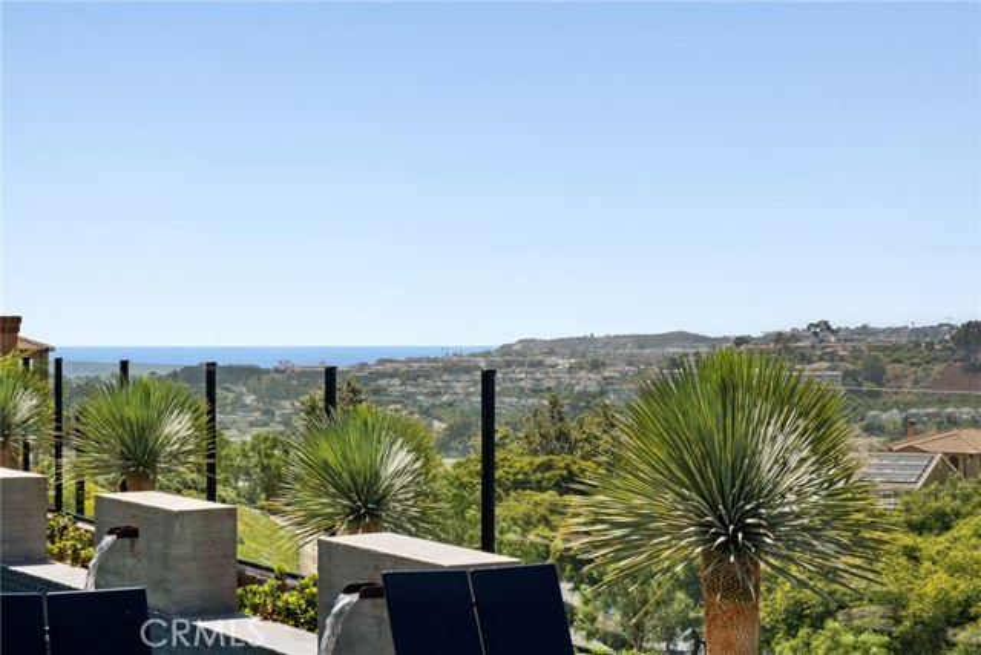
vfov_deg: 19.7
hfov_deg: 29.2
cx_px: 490
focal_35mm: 69
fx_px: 1881
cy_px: 328
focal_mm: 46.3
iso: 125
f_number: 11
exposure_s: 1/55
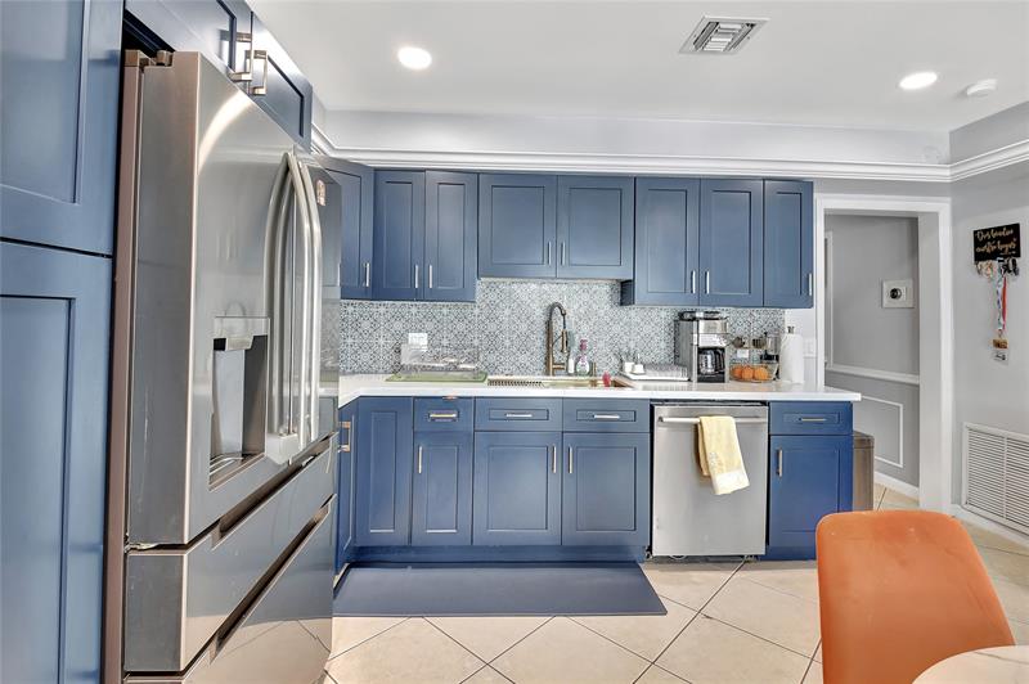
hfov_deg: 100.4
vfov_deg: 77.2
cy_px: 342
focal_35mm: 15
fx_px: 428
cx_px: 514
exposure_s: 1/2.5
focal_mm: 10
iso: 640
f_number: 8
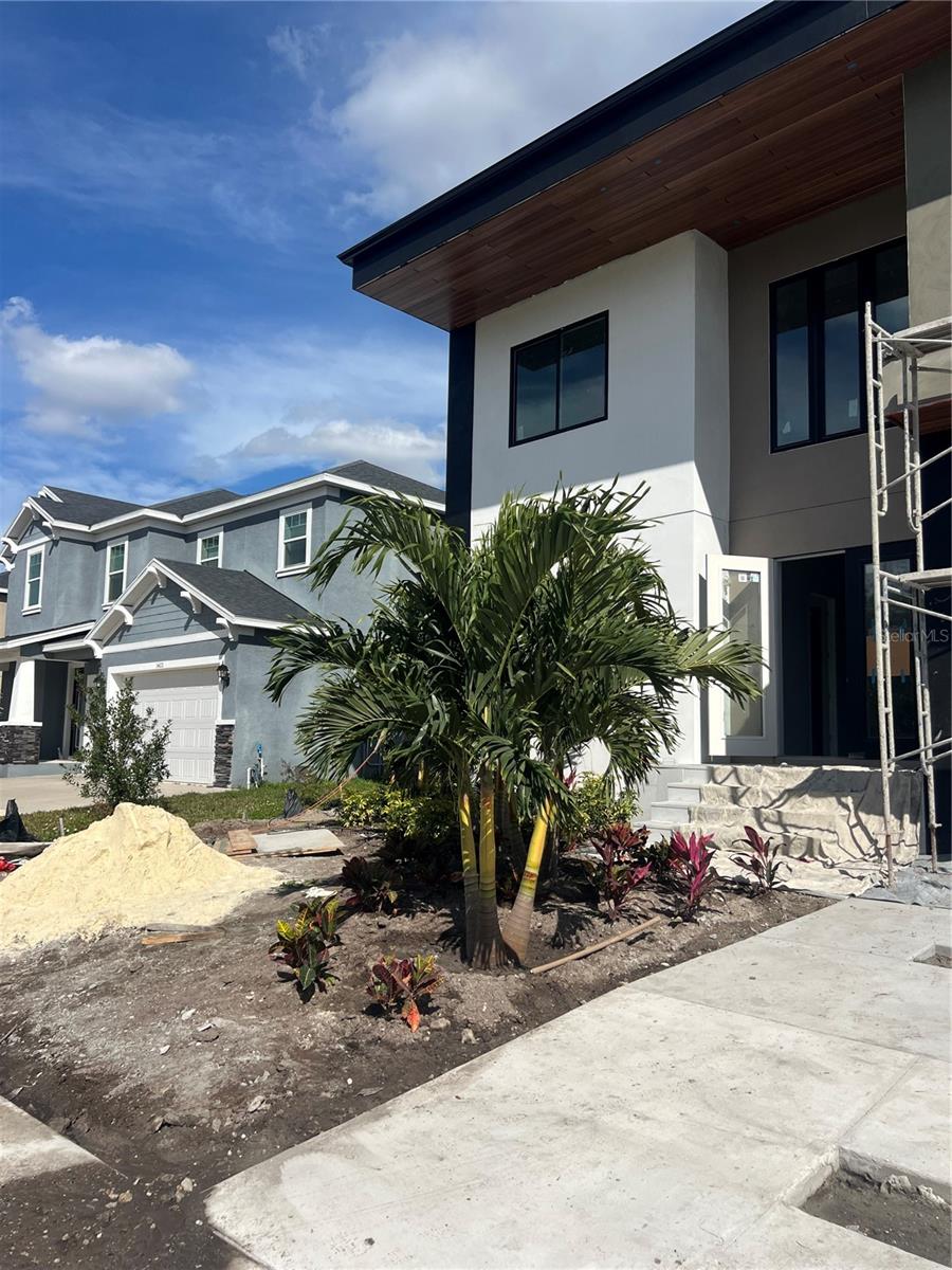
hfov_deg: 53.1
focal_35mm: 26
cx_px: 476
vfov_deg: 67.3
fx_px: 953
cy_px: 635
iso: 50
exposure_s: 1/8696
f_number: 1.5
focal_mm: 5.7
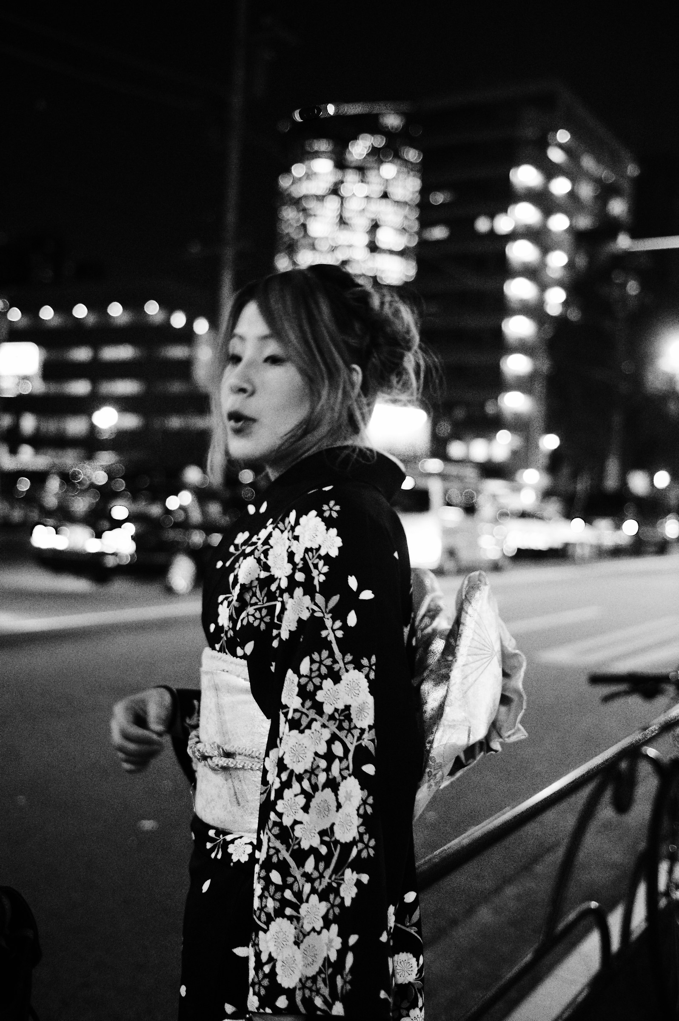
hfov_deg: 33.3
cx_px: 340
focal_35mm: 40
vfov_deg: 48.5
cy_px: 510
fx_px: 1134
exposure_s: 1/100
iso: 5000
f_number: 3.2
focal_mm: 40
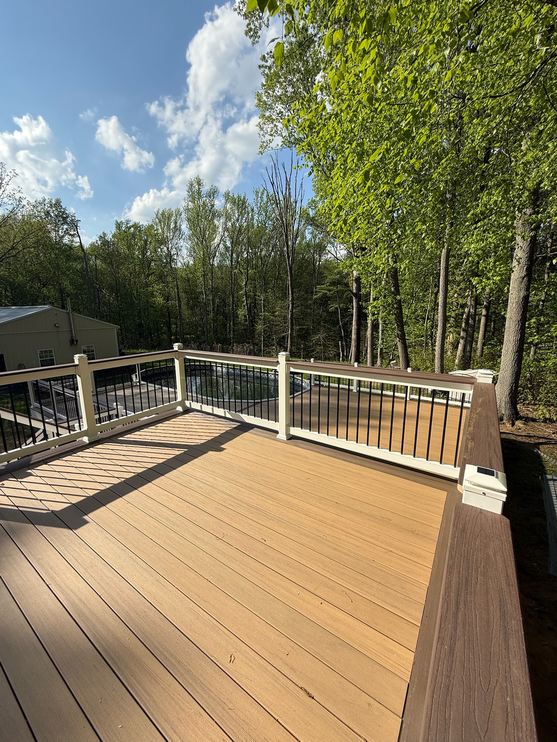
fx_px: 300
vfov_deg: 102.1
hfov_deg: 85.7
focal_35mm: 14
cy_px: 371
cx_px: 278
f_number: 2.2
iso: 50
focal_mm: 2.22
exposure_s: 1/1656
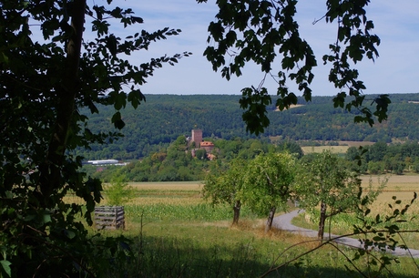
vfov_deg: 22.5
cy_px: 139
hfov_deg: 33.5
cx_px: 210
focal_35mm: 60
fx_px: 697
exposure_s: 1/400
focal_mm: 40
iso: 160
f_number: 8
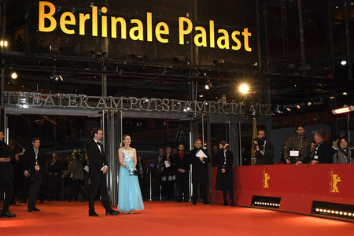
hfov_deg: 71.5
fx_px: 246
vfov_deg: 51.3
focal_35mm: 25
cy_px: 118
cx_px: 177
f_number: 6.3
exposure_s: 1/250
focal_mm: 17
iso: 1000
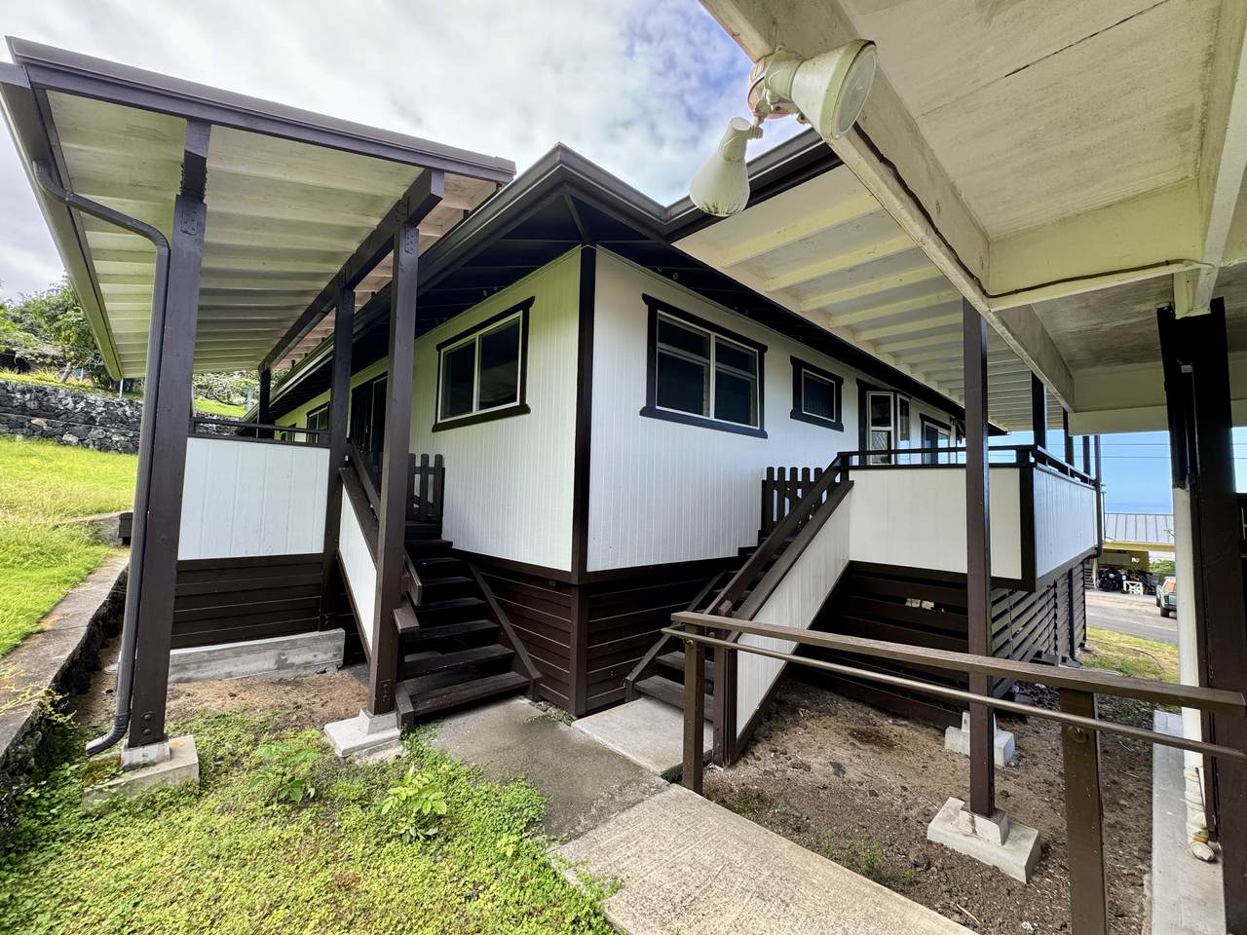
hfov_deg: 102.1
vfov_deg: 85.7
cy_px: 468
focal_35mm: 14
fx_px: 504
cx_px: 624
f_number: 2.2
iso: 40
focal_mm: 2.22
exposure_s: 1/283
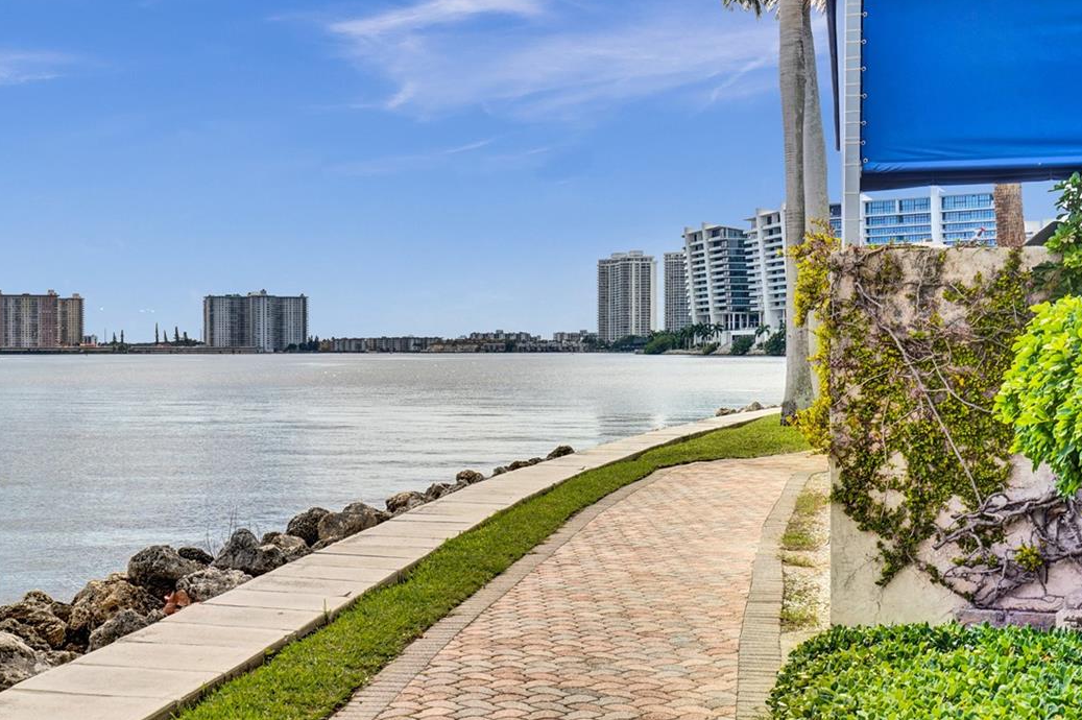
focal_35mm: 54
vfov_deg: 25.0
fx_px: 1622
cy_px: 359
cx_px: 280
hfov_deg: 36.1
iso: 64
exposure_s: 1/200
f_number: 10
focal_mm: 35
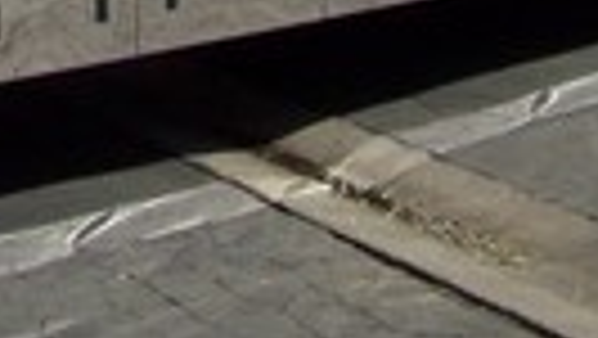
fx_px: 3284
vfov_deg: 5.7
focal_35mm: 207
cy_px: -408
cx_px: -85
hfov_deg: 10.3
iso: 72
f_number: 4
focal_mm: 5.85
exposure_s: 1/800
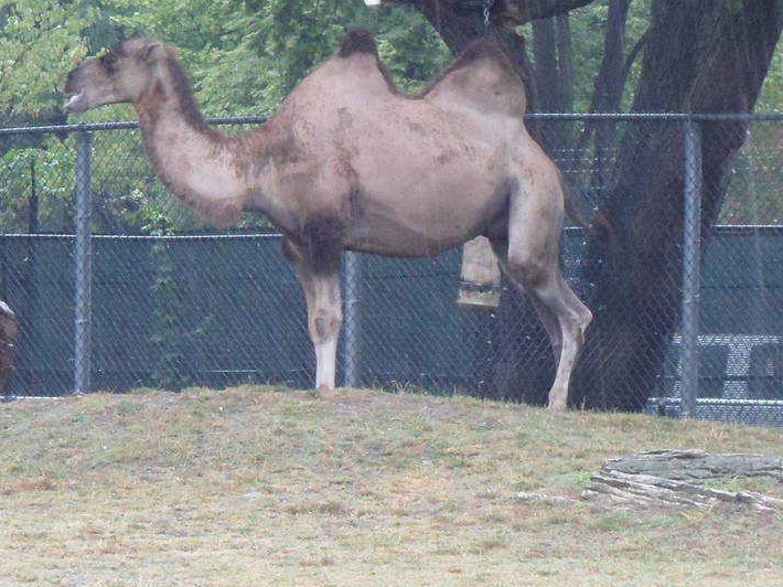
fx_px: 6625
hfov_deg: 6.8
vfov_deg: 5.1
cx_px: 361
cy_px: 166
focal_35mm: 293
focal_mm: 22.5
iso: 400
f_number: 5.4
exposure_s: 1/45
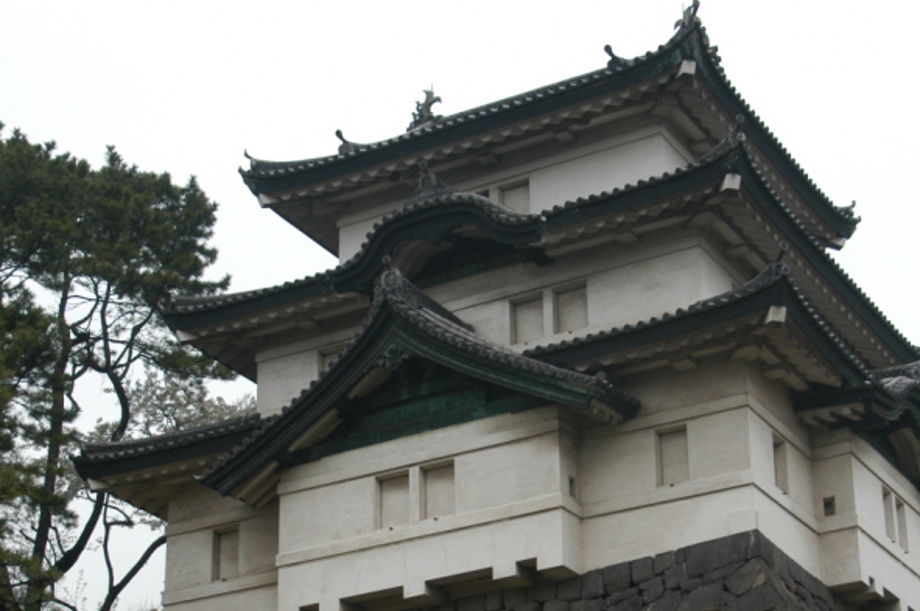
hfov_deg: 25.9
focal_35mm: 78
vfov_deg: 17.4
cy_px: 469
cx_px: 562
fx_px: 1992
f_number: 8
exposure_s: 1/250
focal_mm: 30
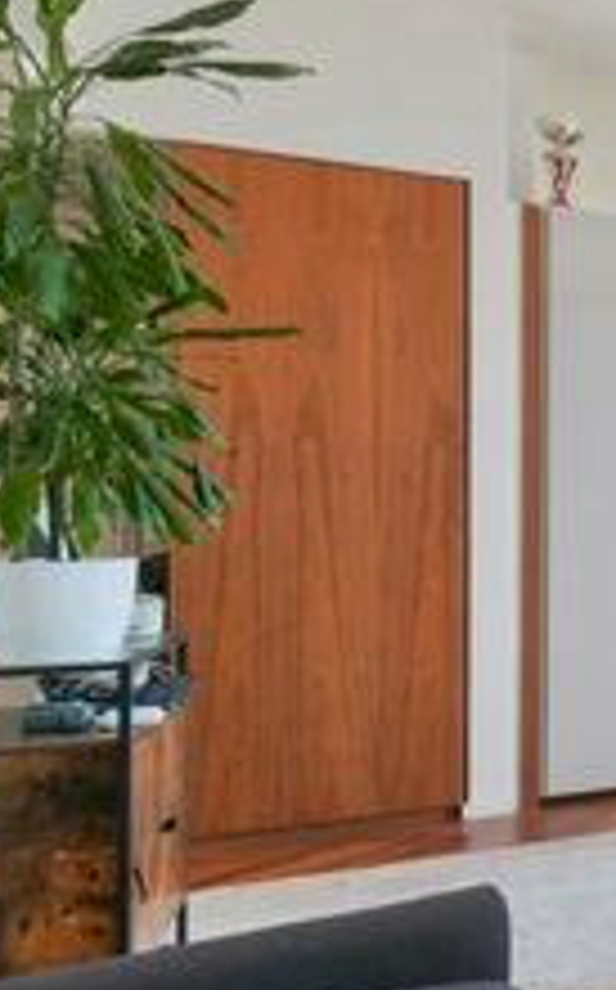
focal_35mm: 39
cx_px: 1295
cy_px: 446
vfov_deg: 50.4
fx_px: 1050
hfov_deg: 18.1
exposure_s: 1/20
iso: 400
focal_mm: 12
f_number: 16
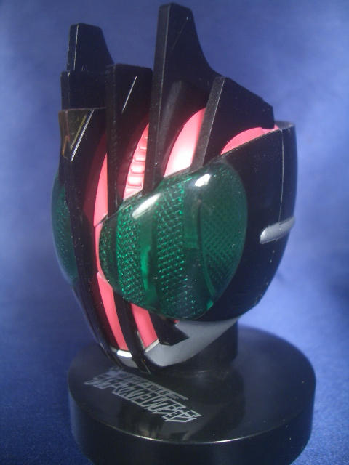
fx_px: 470
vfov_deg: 52.6
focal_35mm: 35
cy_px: 232
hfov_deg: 40.7
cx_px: 174
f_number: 2.6
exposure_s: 1/10
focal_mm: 5.8
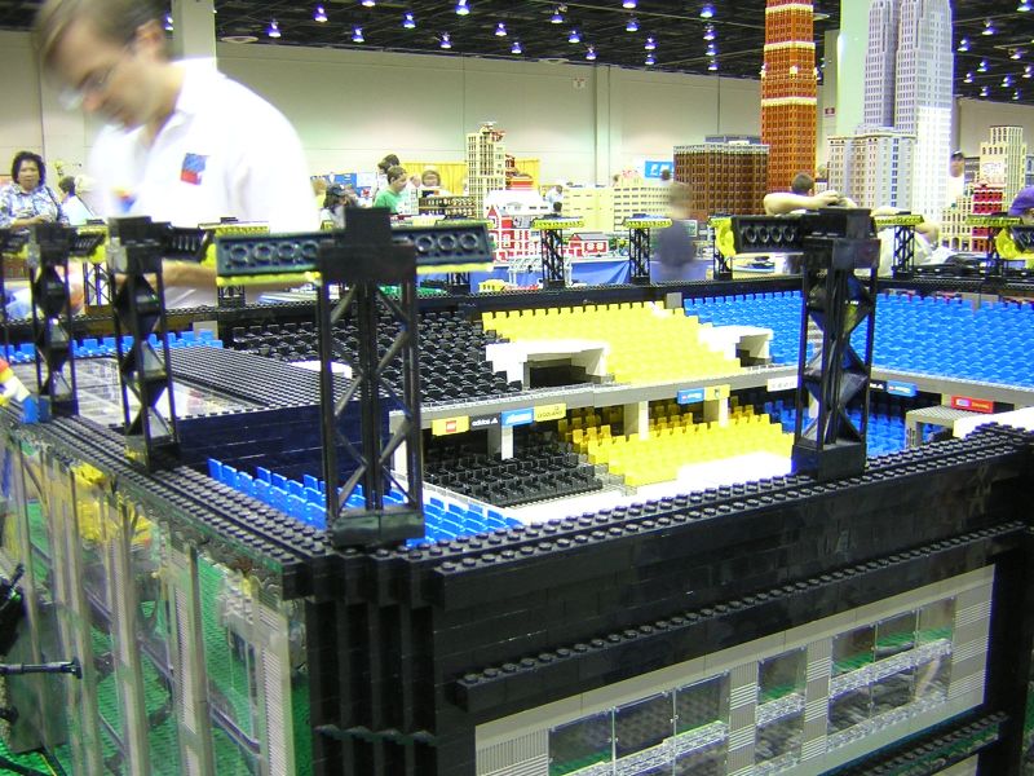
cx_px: 517
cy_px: 388
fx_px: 1075
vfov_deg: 39.7
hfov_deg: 51.4
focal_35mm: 36
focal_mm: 4.7
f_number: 2.6
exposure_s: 1/3
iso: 172
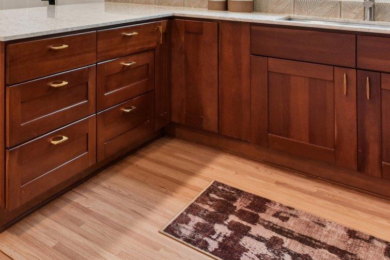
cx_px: -73
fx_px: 412
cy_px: -36
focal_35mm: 38
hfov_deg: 38.3
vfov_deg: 30.7
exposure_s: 1/20
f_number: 8
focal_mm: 14
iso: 400
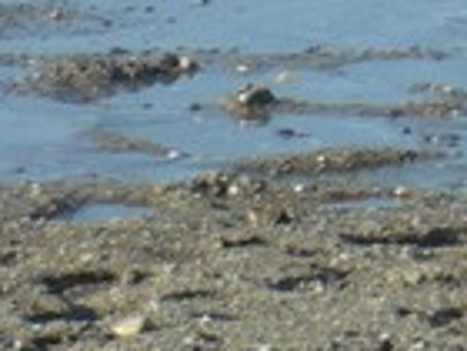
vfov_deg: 2.1
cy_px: -485
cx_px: 1191
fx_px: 9552
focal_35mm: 708
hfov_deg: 2.8
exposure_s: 1/320
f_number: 5
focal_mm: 17.4
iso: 100
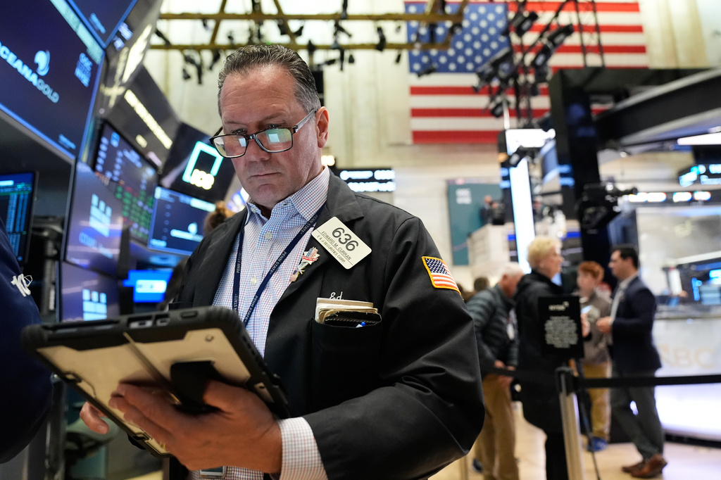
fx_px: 501
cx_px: 360
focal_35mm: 25
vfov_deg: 51.3
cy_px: 240
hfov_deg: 71.5
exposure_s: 1/200
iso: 5000
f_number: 2.8
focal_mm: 25
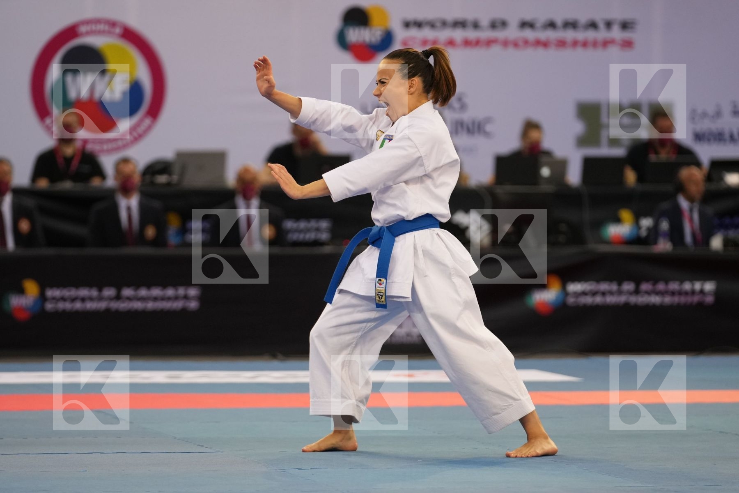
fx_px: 5255
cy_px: 246
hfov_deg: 8.0
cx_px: 370
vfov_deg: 5.4
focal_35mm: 256
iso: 1250
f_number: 2.8
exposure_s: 1/500
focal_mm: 171
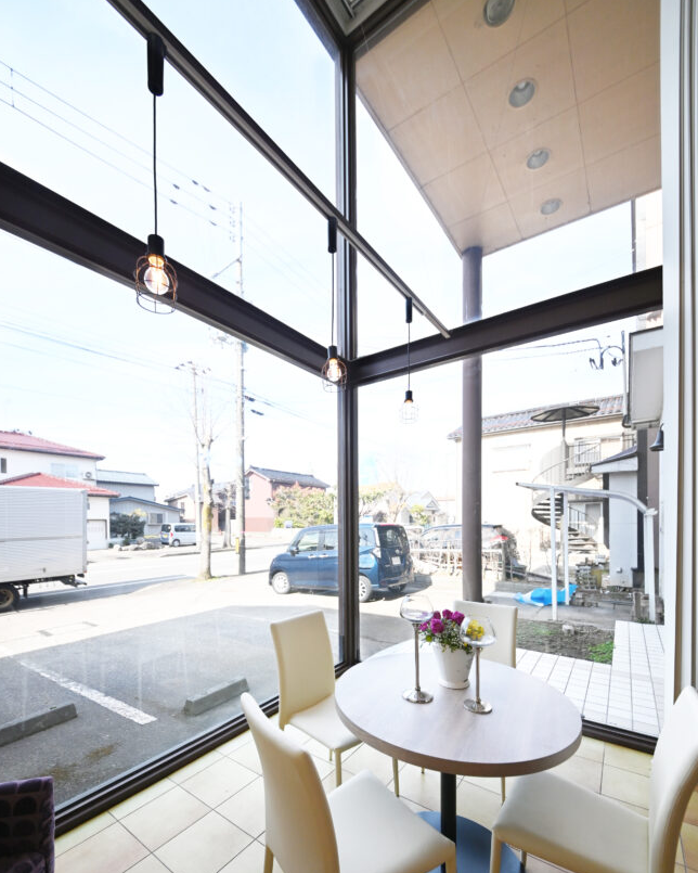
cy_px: 527
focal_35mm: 14
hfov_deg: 88.0
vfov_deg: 99.3
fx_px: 362
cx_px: 340
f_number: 4.5
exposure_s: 1/640
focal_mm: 12
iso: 500
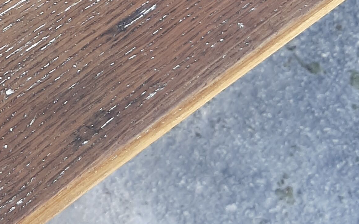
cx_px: -45
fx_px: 929
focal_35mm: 95
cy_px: -77
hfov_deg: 20.7
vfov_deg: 13.2
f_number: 1.7
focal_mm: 3.93
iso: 40
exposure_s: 1/206
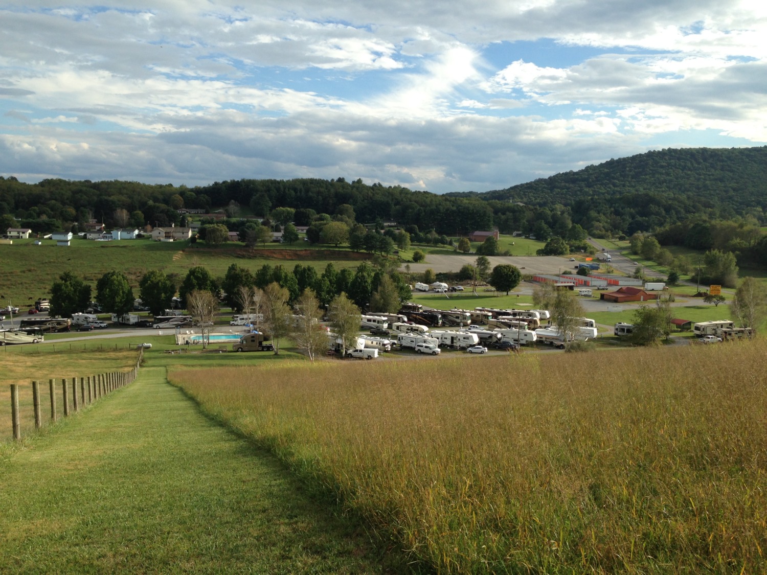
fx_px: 731
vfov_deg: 42.9
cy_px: 288
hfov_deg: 55.4
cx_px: 384
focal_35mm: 33
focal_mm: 4.12
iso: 50
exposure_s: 1/1043
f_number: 2.4
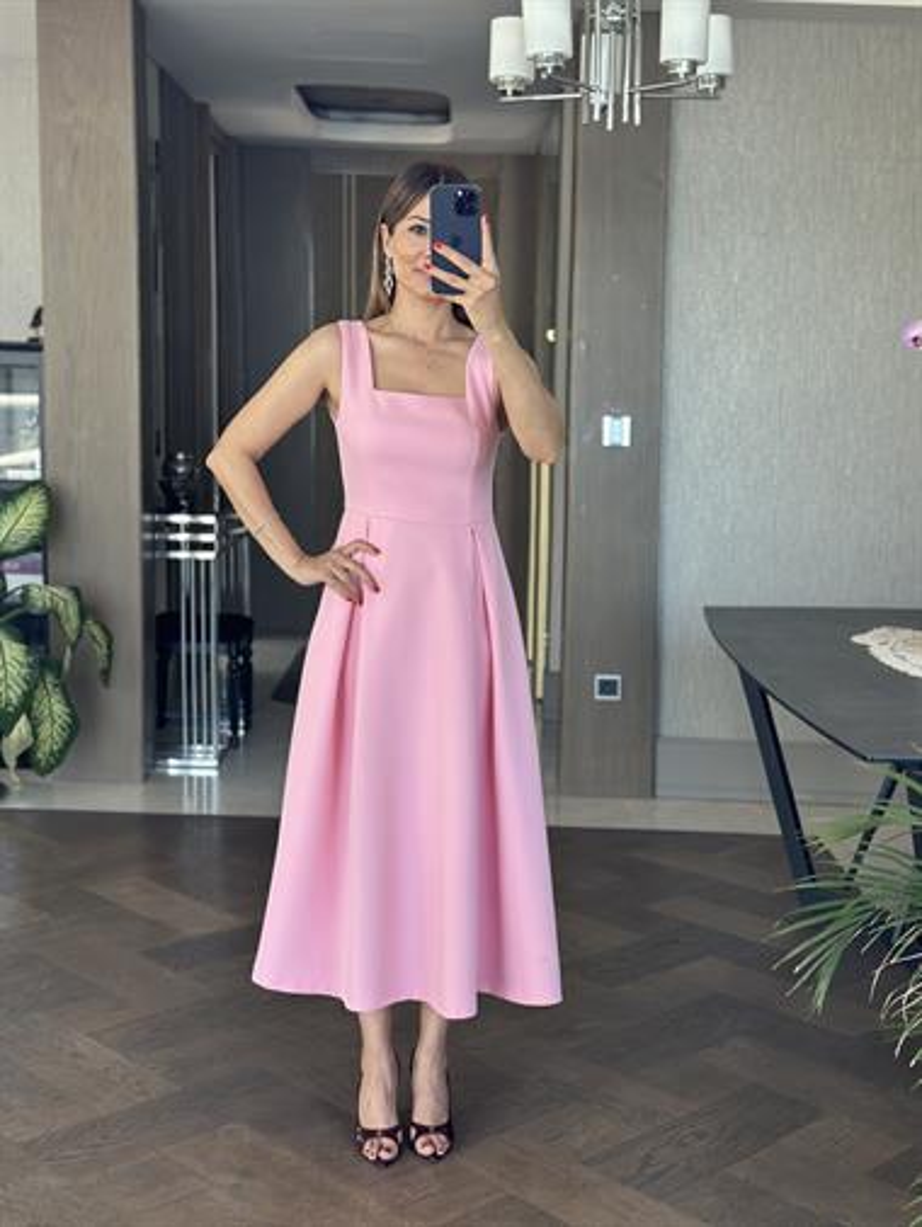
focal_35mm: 48
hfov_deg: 30.3
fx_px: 1703
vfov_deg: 39.6
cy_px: 614
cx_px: 461
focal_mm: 6.86
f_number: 1.78
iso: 125
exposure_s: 1/124
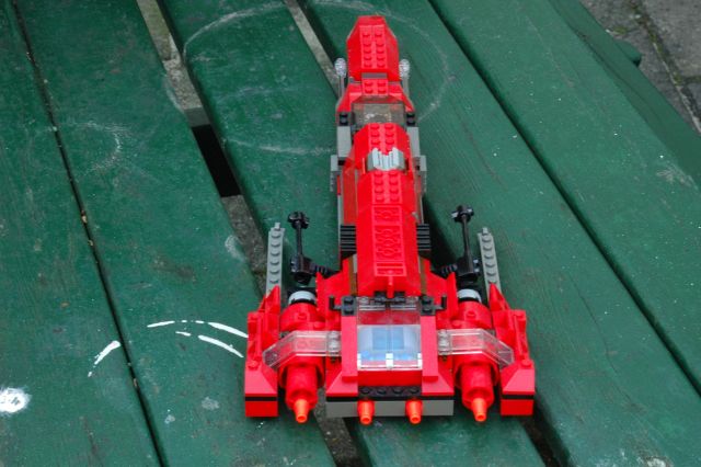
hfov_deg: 21.9
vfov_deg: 14.7
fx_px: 1810
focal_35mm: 93
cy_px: 234
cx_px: 350
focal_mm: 62
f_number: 20
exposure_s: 1/4
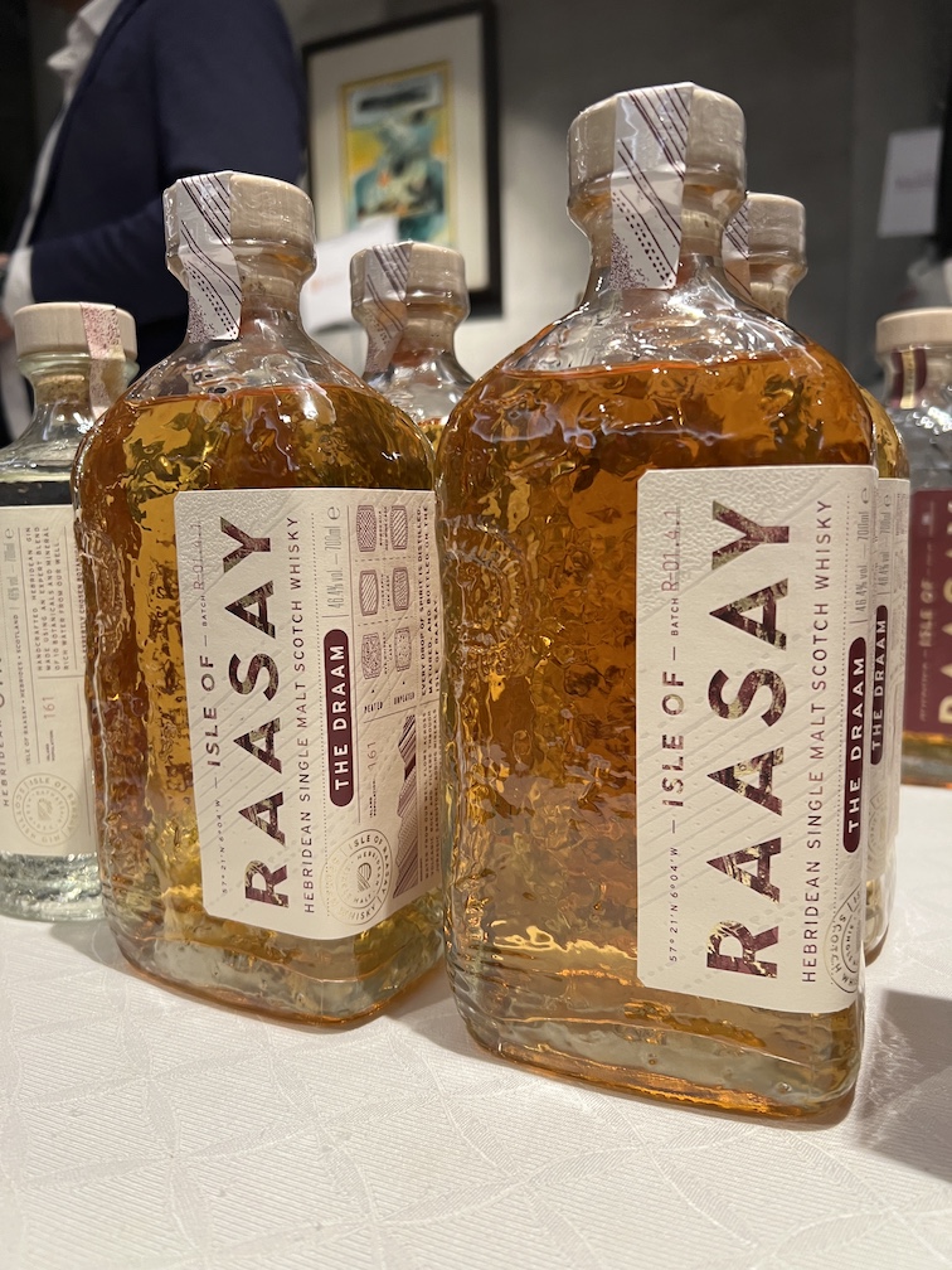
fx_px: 953
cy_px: 635
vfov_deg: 67.3
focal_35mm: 26
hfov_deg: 53.1
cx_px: 476
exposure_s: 1/50
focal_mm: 5.7
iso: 80
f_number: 1.5
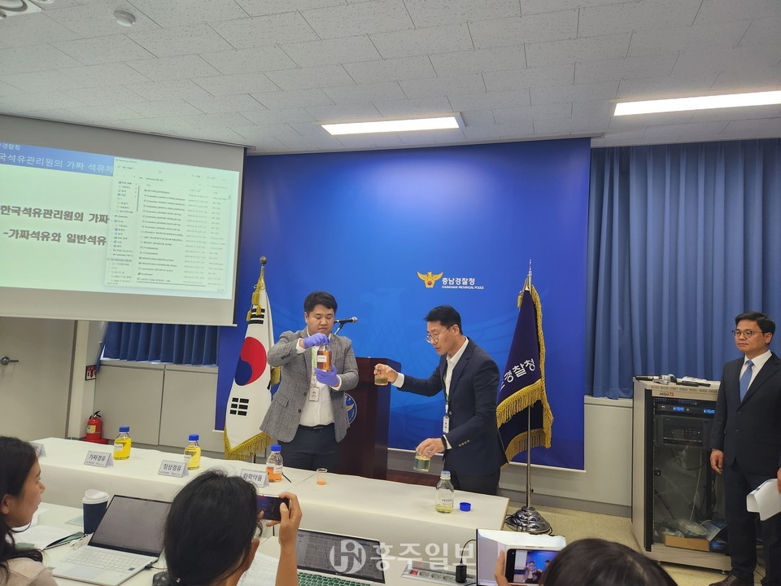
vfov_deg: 58.9
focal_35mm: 23
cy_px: 293
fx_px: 519
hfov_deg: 73.9
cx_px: 390
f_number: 1.8
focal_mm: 5.4
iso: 160
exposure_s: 1/120
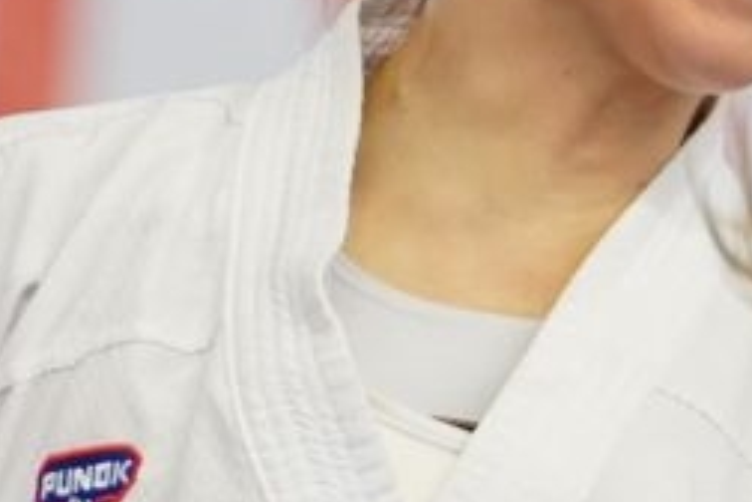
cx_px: 469
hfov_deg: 1.6
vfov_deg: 1.1
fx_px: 26569
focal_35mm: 1272
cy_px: 170
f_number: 2.8
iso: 2500
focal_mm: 178
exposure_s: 1/1000
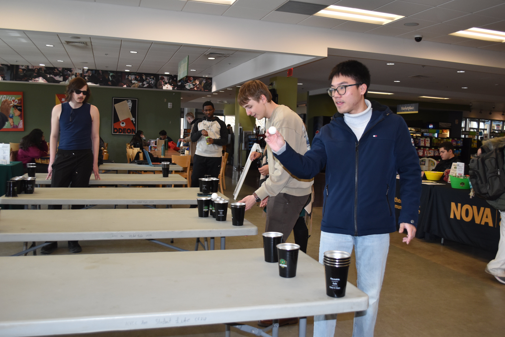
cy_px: 168
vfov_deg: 40.0
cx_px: 252
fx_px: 463
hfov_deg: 57.2
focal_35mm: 33
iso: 800
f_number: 4
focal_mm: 22
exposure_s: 1/200
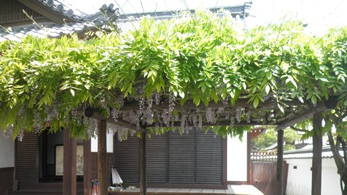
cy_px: 130
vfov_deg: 39.7
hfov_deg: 66.1
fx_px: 267
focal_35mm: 29
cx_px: 172
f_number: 2.8
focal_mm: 4.7
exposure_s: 1/125
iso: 64
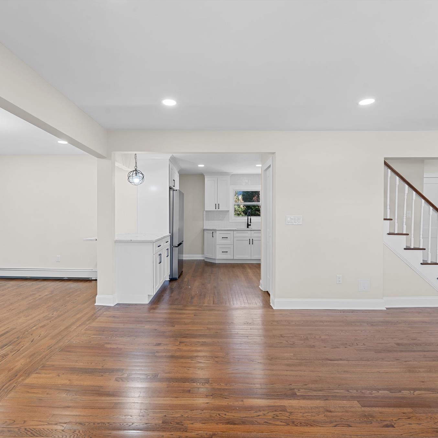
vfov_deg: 80.7
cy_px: 219
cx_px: 207
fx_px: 258
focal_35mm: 18
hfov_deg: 80.7
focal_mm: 14
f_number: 10
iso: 320
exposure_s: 1/3
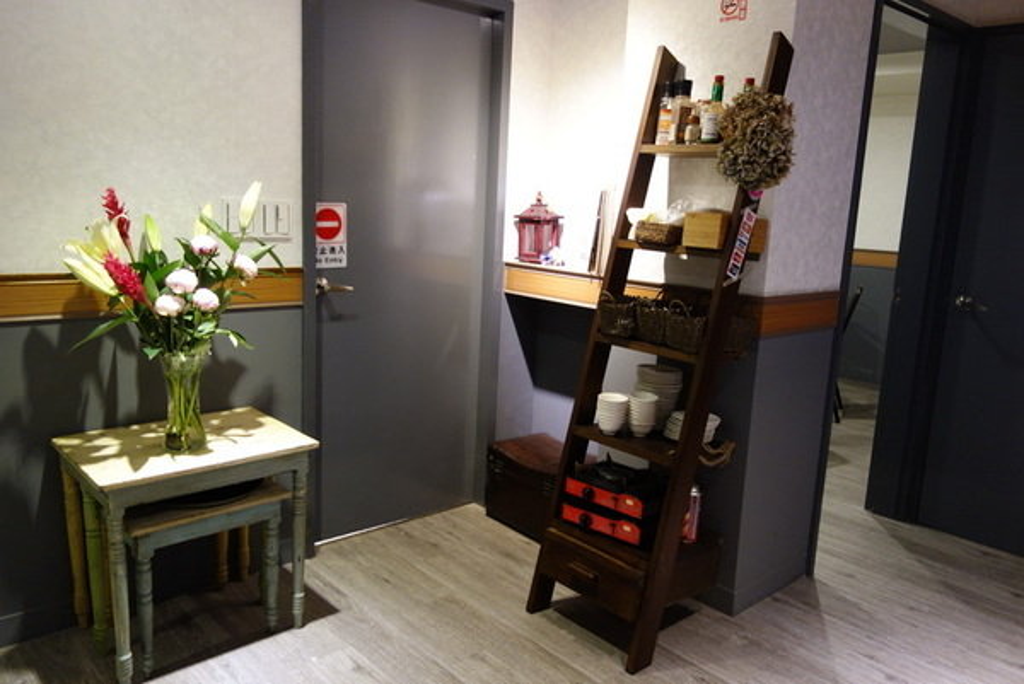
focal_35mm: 28
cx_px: 512
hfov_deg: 65.4
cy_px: 342
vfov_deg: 46.5
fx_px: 797
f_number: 1.8
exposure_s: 1/30
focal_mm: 10.4
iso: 400
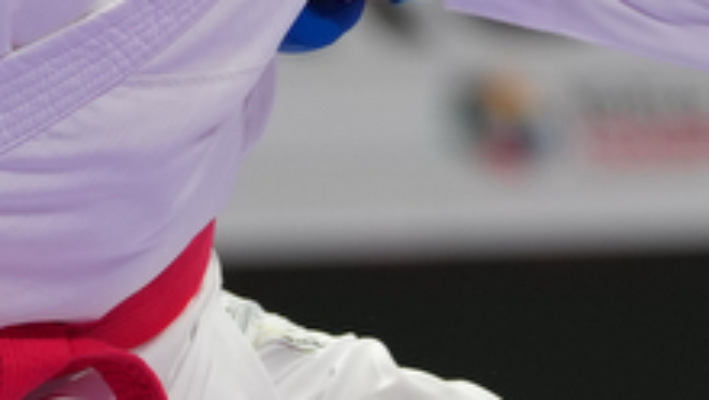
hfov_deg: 1.4
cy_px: -452
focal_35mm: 1523
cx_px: 1173
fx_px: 28646
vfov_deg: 0.8
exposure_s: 1/1000
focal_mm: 200
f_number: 2.8
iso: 500
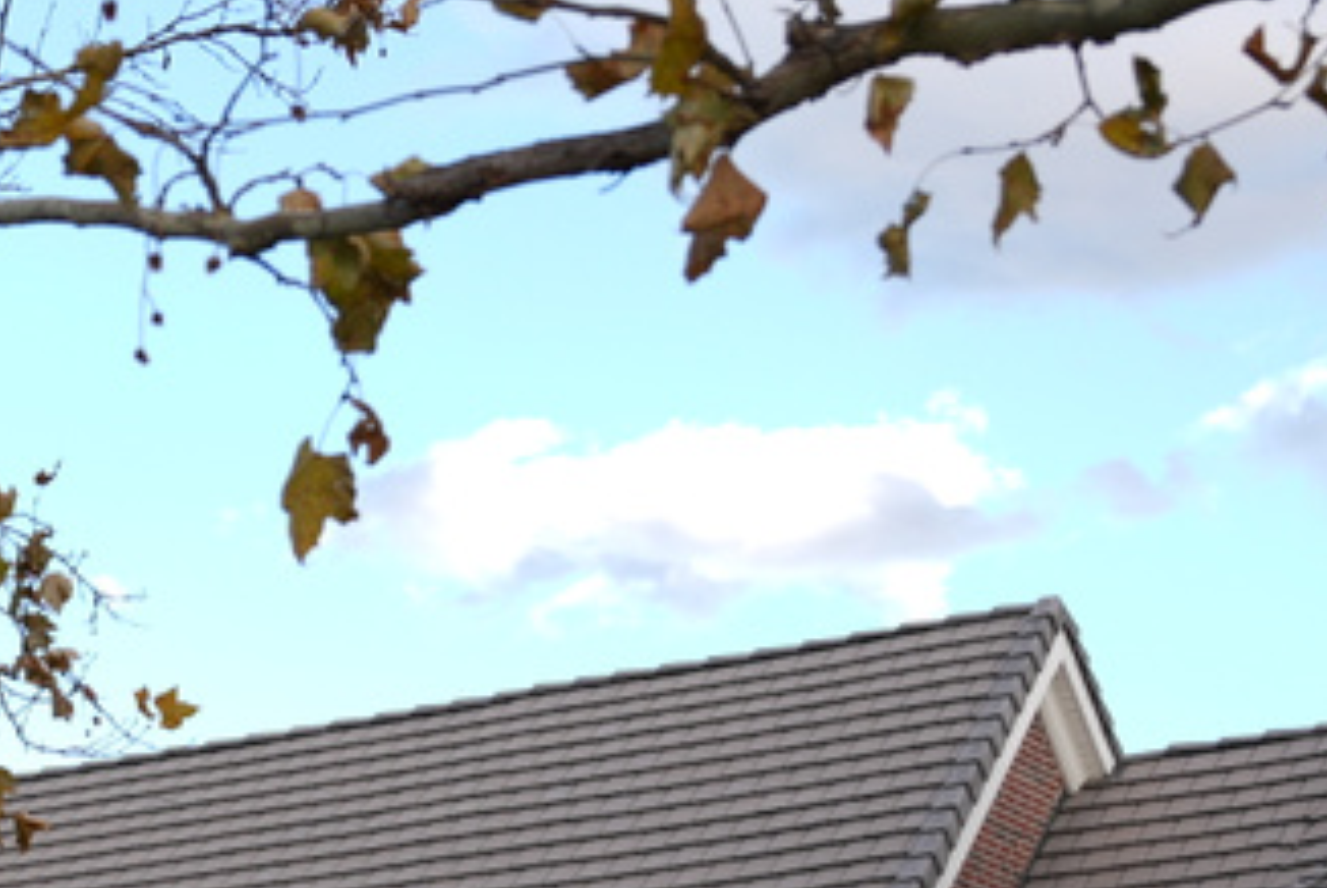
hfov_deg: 16.9
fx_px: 4169
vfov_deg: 11.8
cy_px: 1130
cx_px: -444
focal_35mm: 113
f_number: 2.8
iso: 80
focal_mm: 24
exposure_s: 1/320
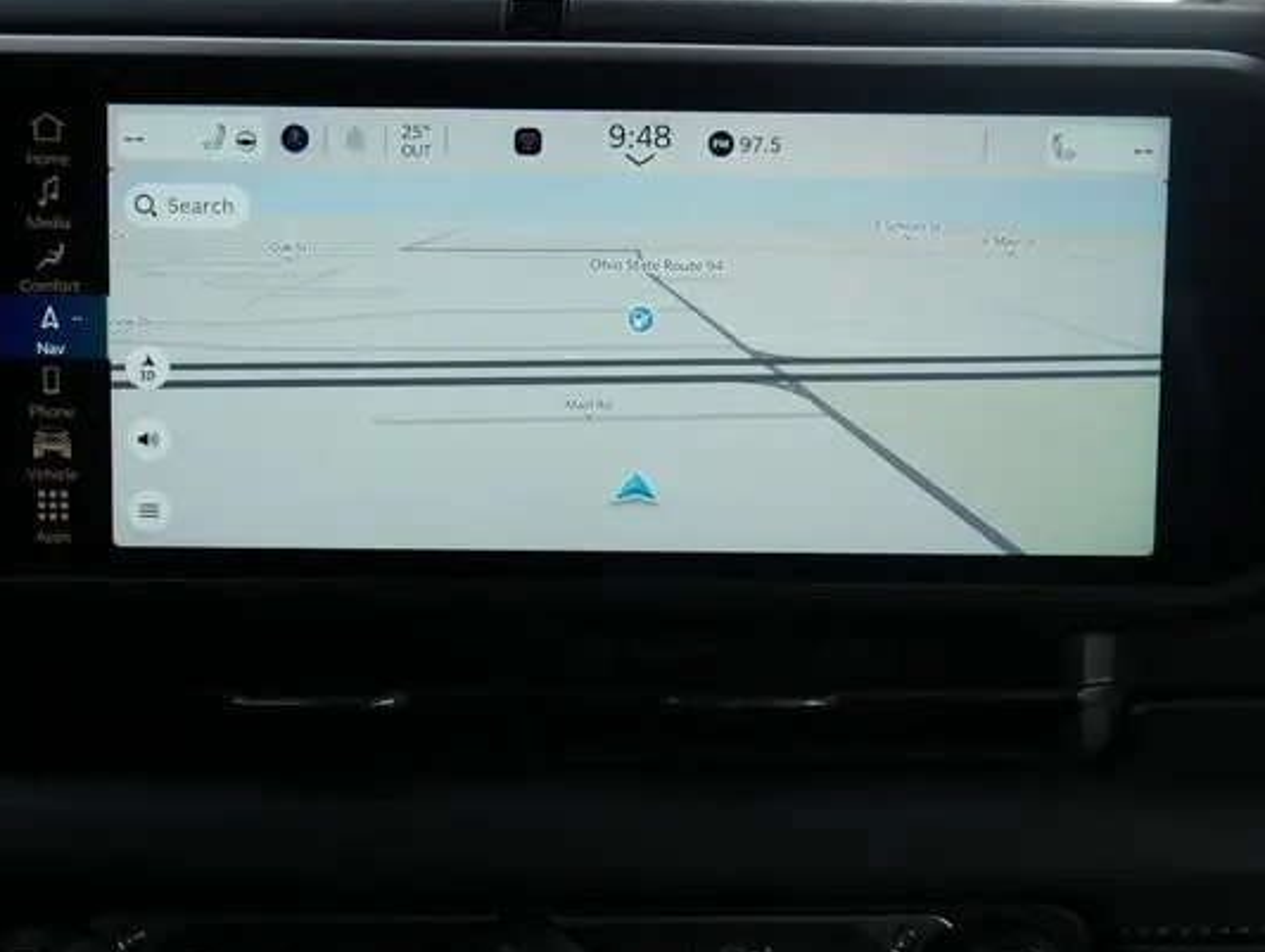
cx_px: 603
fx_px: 1756
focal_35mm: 48
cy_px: 450
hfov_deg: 39.6
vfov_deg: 30.3
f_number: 5
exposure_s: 1/125
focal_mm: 20
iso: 200
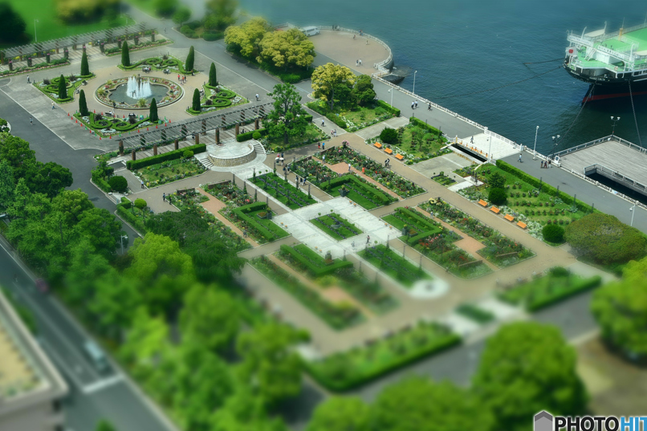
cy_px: 173
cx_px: 263
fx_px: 1096
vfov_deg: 22.2
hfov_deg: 32.8
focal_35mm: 61
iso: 100
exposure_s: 1/200
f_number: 11
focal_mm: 48
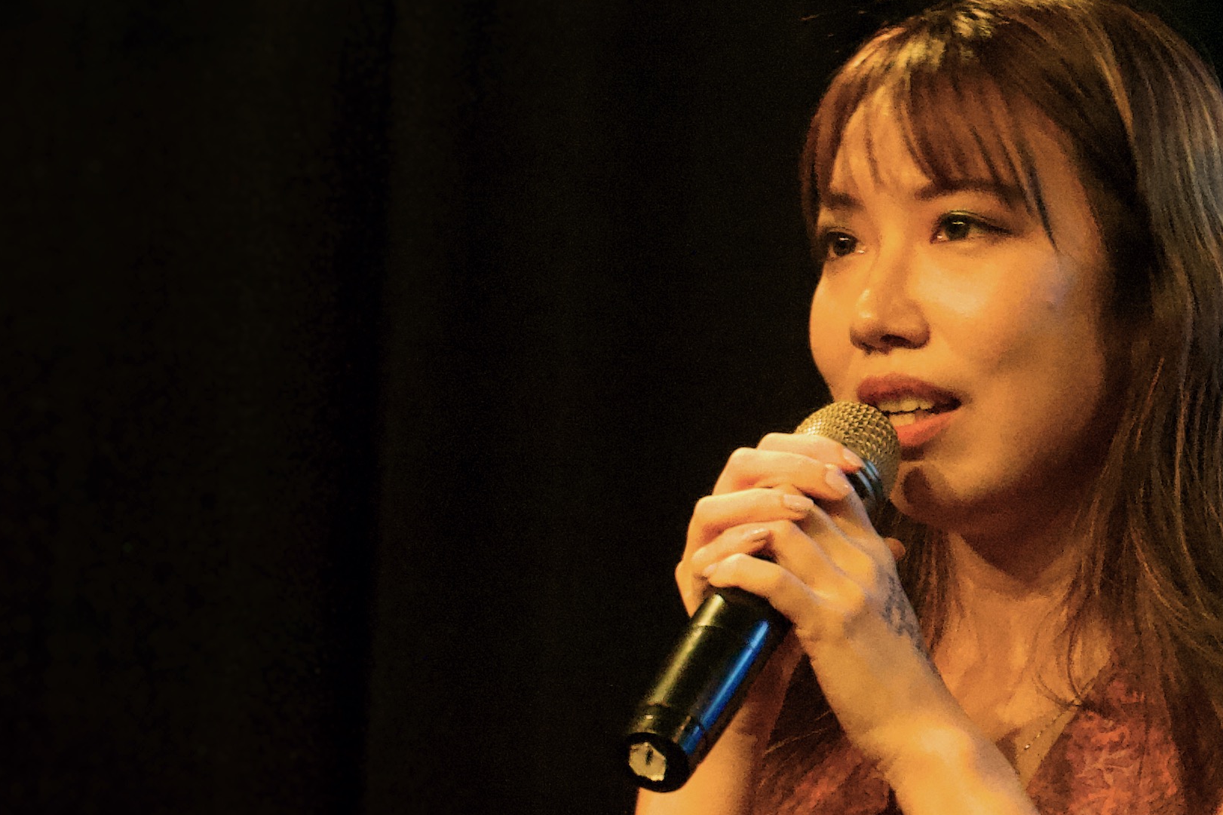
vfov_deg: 5.9
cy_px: 406
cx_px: 925
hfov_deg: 8.8
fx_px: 7962
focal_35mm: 234
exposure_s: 1/40
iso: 3200
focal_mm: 55
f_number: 5.6
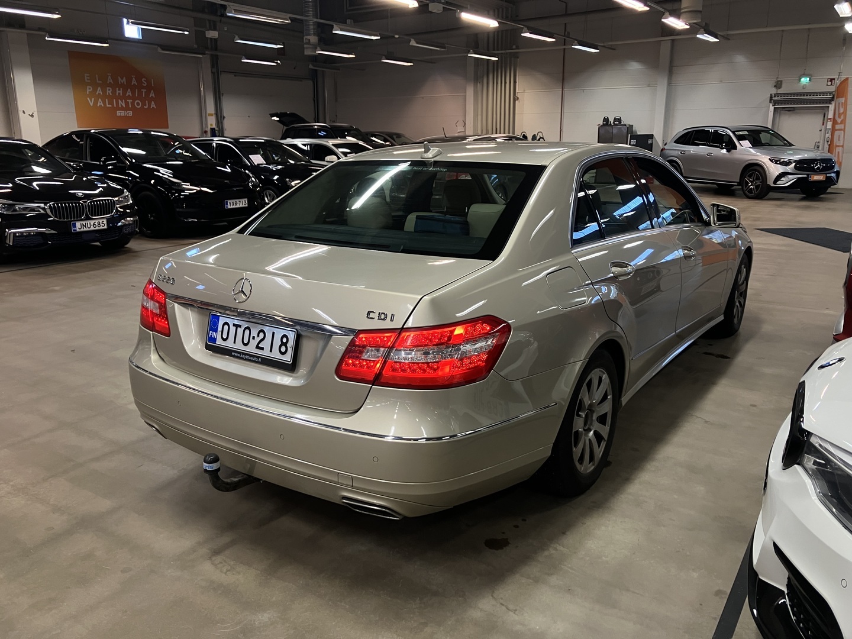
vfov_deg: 49.7
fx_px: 689
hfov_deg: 63.4
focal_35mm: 28
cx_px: 426
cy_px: 320
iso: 100
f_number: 1.8
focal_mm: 3.99
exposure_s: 1/50
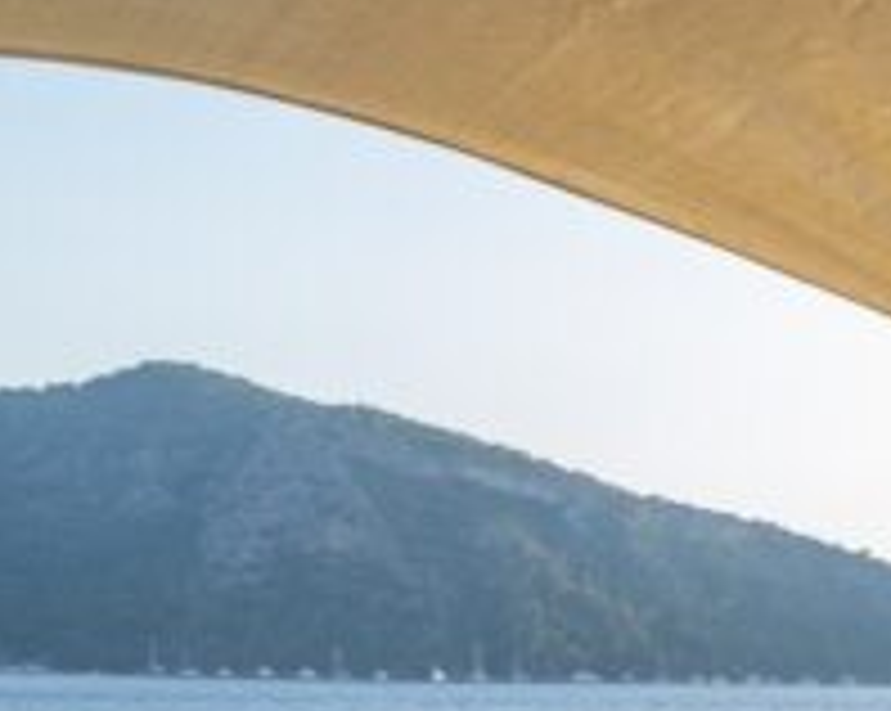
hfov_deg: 16.4
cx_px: 2016
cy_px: 972
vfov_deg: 21.2
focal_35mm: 64
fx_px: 1686
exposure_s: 1/640
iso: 500
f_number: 4
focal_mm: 10
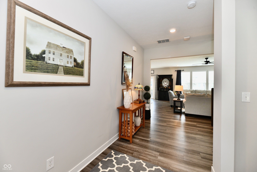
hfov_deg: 104.3
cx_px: 128
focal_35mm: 14
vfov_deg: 81.2
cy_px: 86
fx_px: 100
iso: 640
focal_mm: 14
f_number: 6.3
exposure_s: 1/80
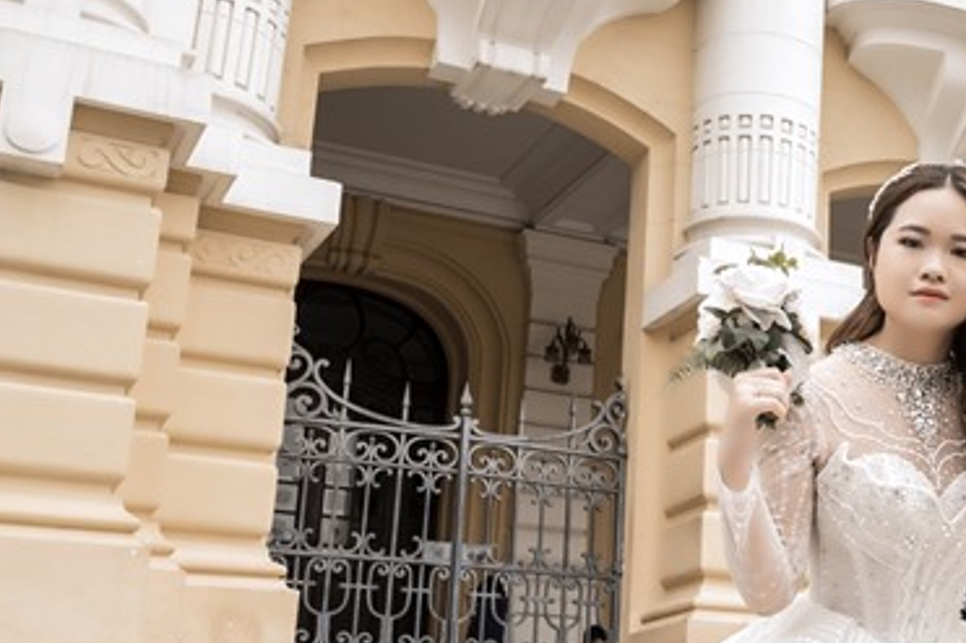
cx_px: 961
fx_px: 1448
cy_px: 443
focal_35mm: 54
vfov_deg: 24.9
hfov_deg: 33.8
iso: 400
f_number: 4.5
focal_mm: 24
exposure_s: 1/1000
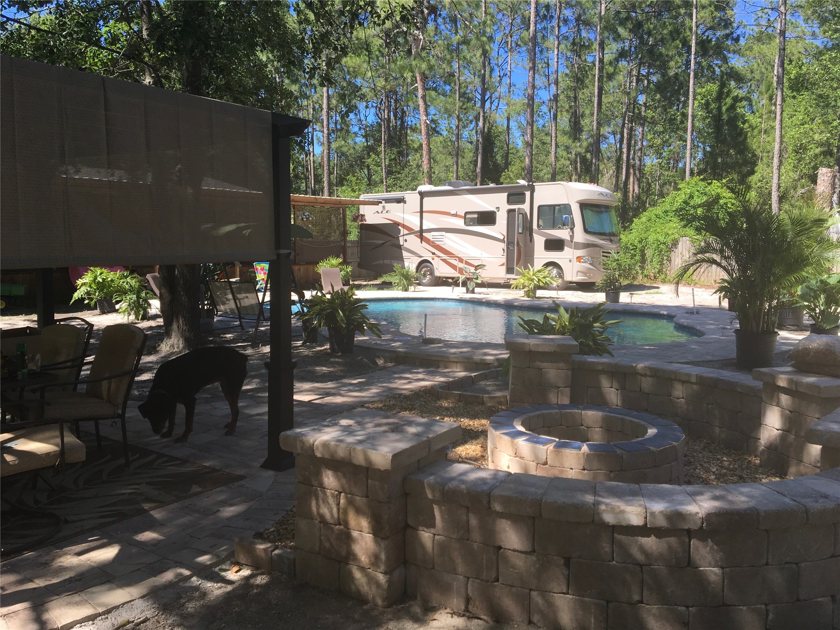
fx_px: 704
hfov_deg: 61.7
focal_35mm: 29
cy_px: 315
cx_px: 420
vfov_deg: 48.2
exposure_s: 1/557
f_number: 2.2
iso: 25
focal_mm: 4.15
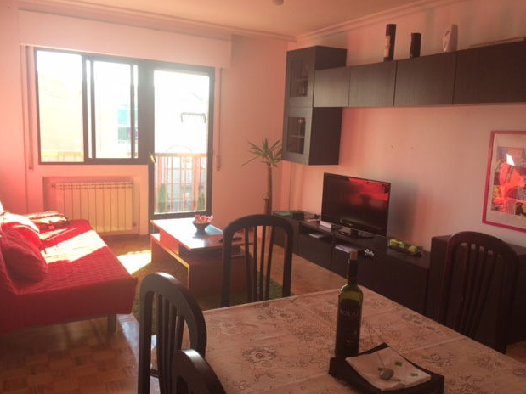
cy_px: 199
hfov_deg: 60.0
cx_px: 263
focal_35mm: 30
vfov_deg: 46.8
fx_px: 456
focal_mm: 4.15
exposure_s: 1/100
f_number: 2.2
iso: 40
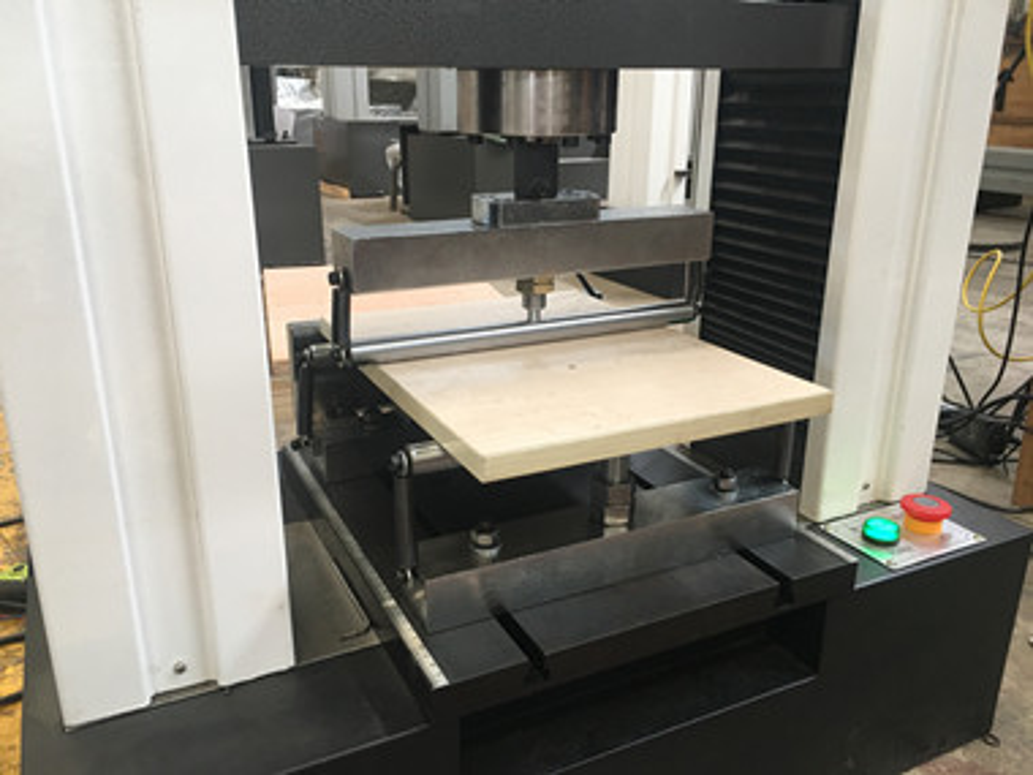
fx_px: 865
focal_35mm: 29
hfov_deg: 61.7
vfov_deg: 48.2
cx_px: 516
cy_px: 388
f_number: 2.2
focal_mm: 4.15
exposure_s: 1/33
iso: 50
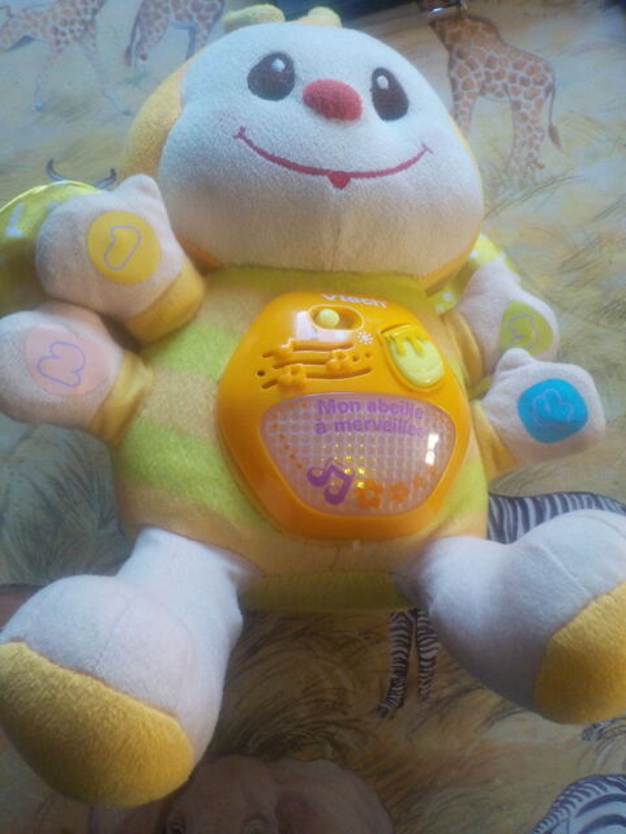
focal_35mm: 30
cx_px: 313
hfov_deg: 46.8
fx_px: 723
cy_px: 417
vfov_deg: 60.0
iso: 280
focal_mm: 4.1
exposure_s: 1/30
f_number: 3.3
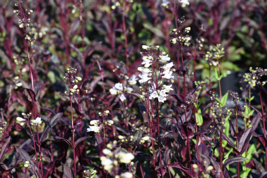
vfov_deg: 6.8
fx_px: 1498
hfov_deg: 10.2
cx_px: 134
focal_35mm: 202
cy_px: 89
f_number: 7.1
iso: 100
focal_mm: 135
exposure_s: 1/200
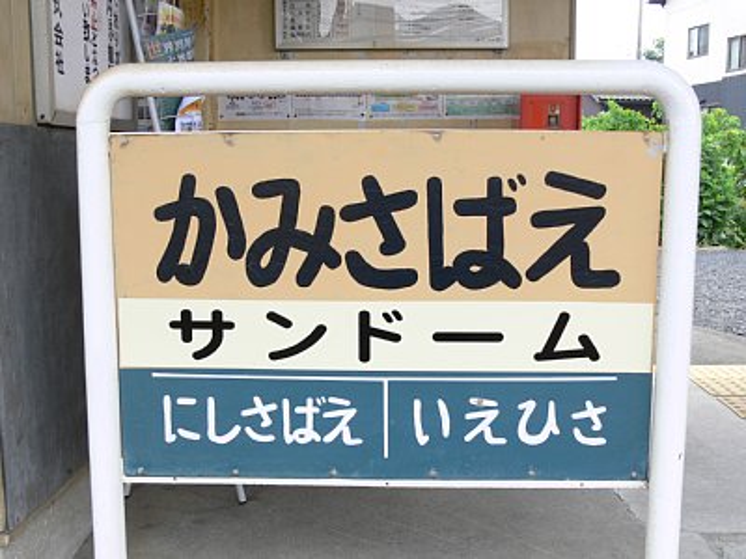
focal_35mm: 41
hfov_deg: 45.8
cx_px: 373
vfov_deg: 35.1
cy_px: 280
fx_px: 884
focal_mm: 8.6
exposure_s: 1/125
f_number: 4.5
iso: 80
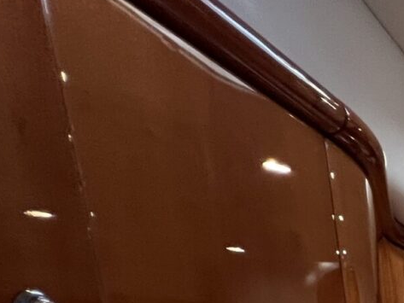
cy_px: 551
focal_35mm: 55
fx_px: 642
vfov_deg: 19.5
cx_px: 776
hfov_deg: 20.3
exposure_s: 1/60
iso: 250
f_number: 1.8
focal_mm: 1.57
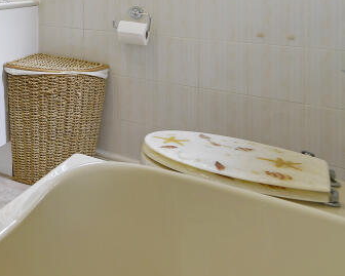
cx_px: -109
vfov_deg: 32.6
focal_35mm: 40
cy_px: -31
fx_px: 409
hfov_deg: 33.1
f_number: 7.1
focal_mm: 14
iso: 400
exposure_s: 1/15
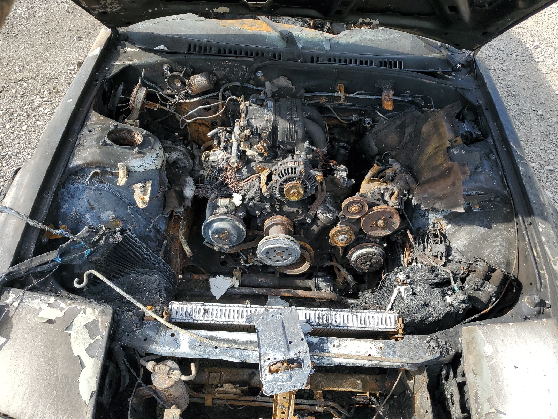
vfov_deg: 53.1
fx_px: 419
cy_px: 210
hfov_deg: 67.3
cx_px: 279
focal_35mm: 26
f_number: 1.5
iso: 50
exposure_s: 1/1111
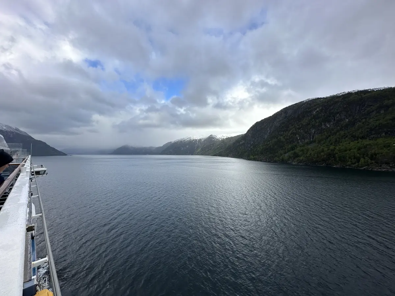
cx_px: 198
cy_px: 148
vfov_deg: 85.7
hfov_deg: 102.1
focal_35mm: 14
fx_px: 160
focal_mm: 2.22
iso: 50
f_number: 2.2
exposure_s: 1/1770
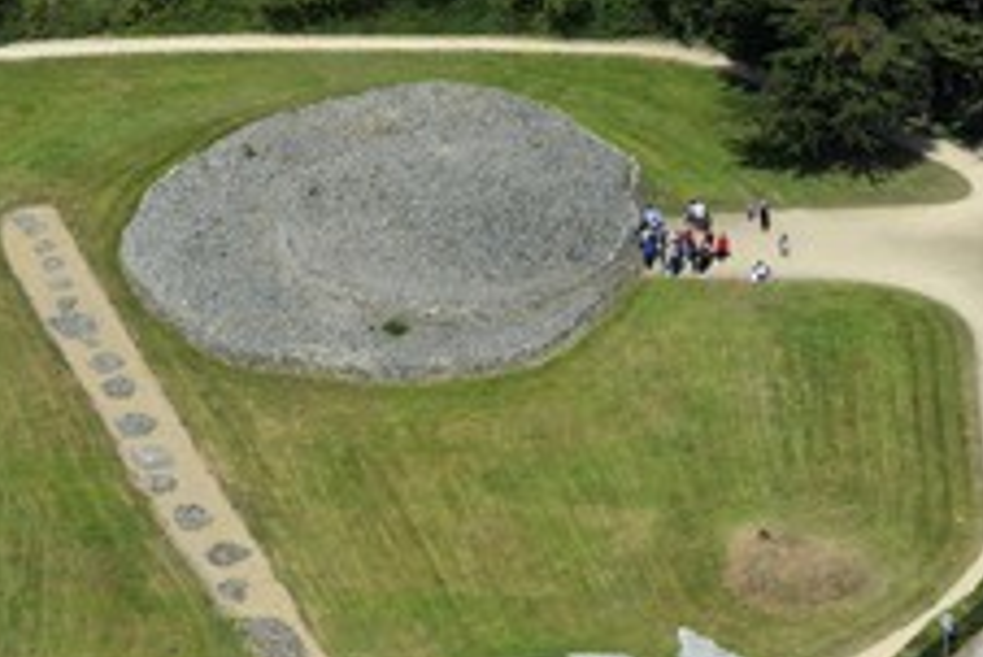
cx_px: 513
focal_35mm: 251
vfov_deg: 5.5
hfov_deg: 8.2
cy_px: 561
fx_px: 6858
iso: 400
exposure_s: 1/1000
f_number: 10
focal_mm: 135
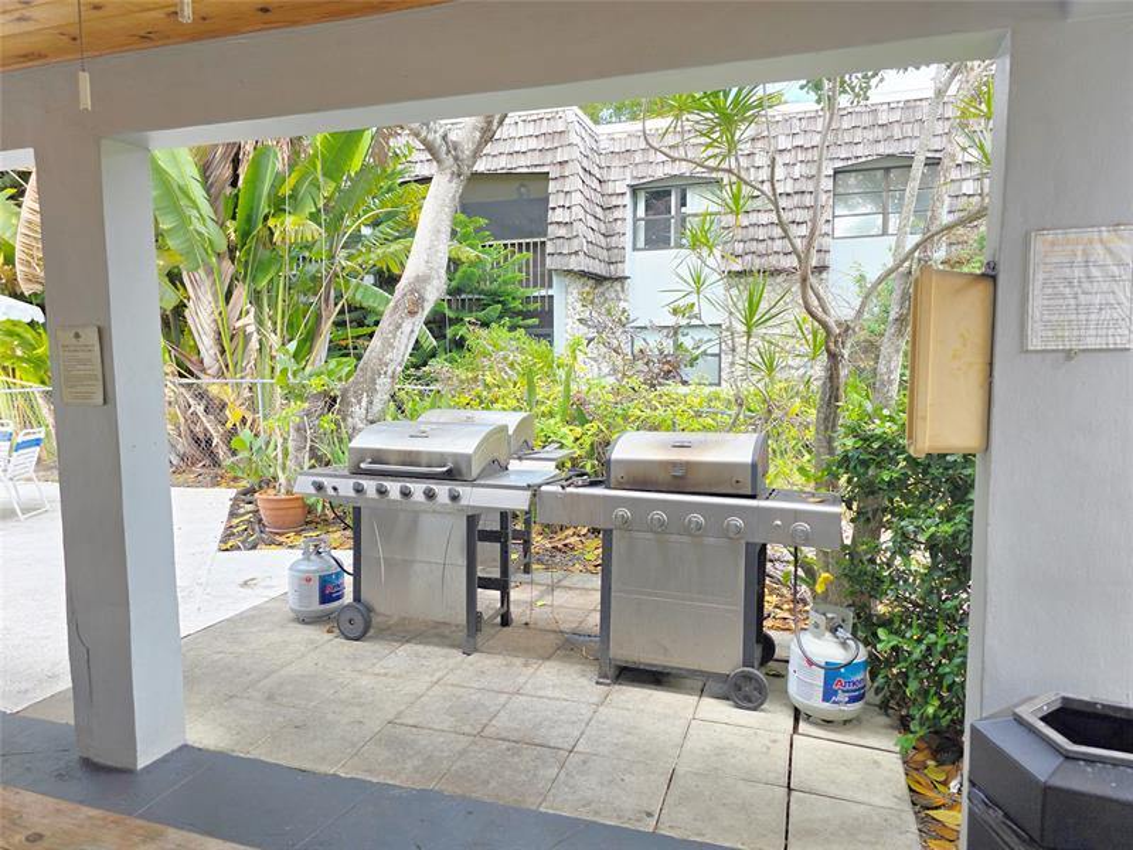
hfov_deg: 73.9
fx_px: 753
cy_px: 425
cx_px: 566
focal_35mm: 23
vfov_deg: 58.9
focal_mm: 6.3
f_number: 1.7
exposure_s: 1/180
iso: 32
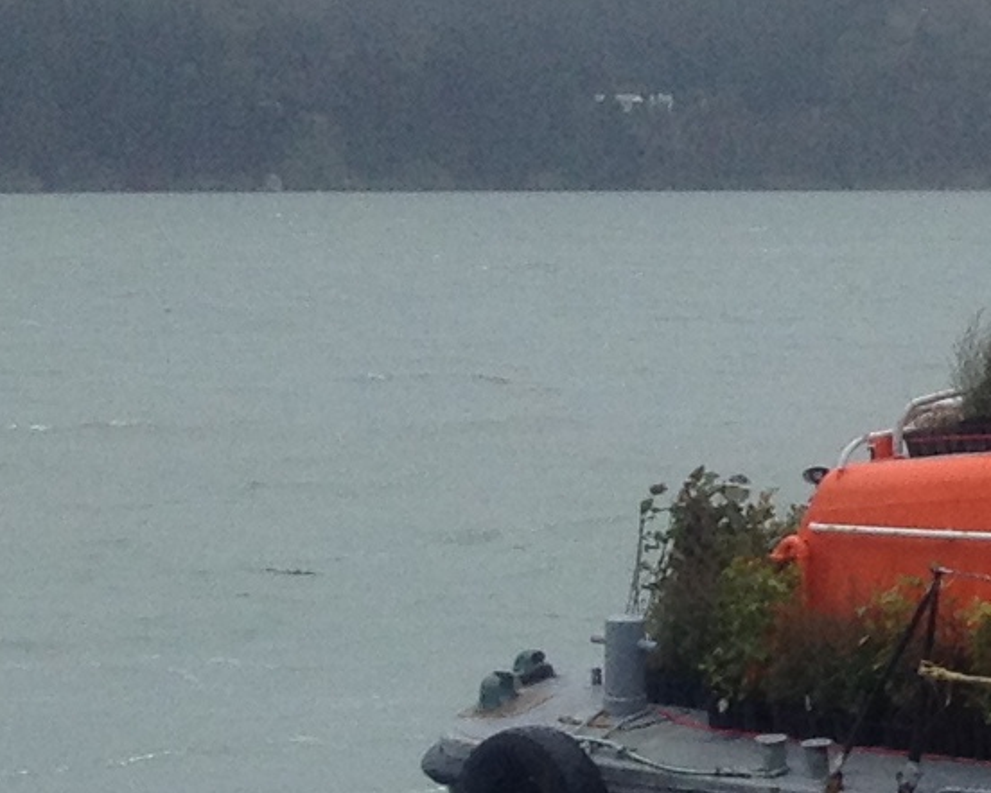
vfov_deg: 7.6
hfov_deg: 8.6
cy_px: 111
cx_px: 2513
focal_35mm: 202
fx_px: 5927
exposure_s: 1/326
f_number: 2.4
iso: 64
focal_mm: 4.28
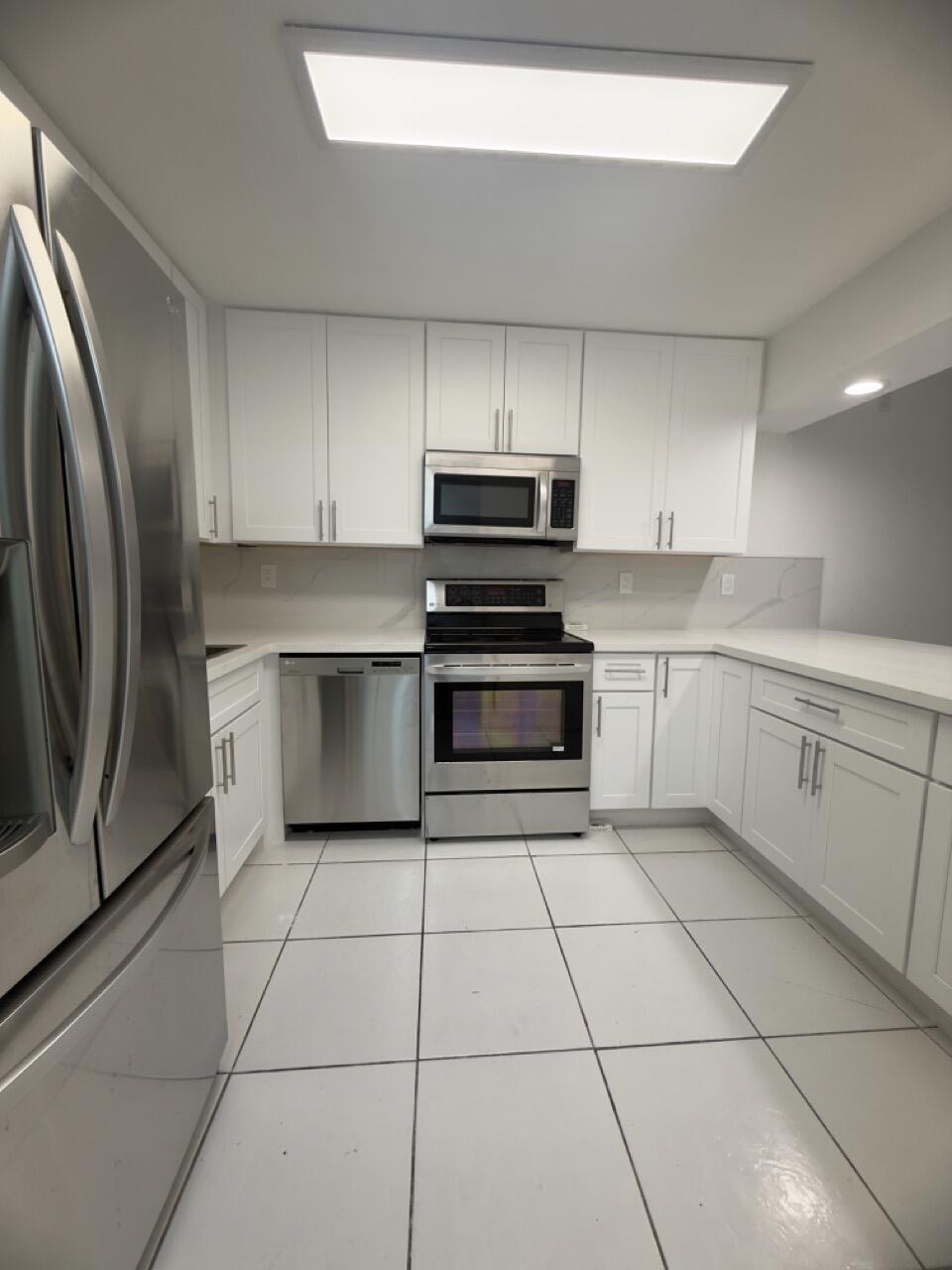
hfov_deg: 85.7
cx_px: 476
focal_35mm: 14
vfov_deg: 102.1
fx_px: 513
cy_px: 635
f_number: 2.2
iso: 100
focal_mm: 2.22
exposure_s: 1/120
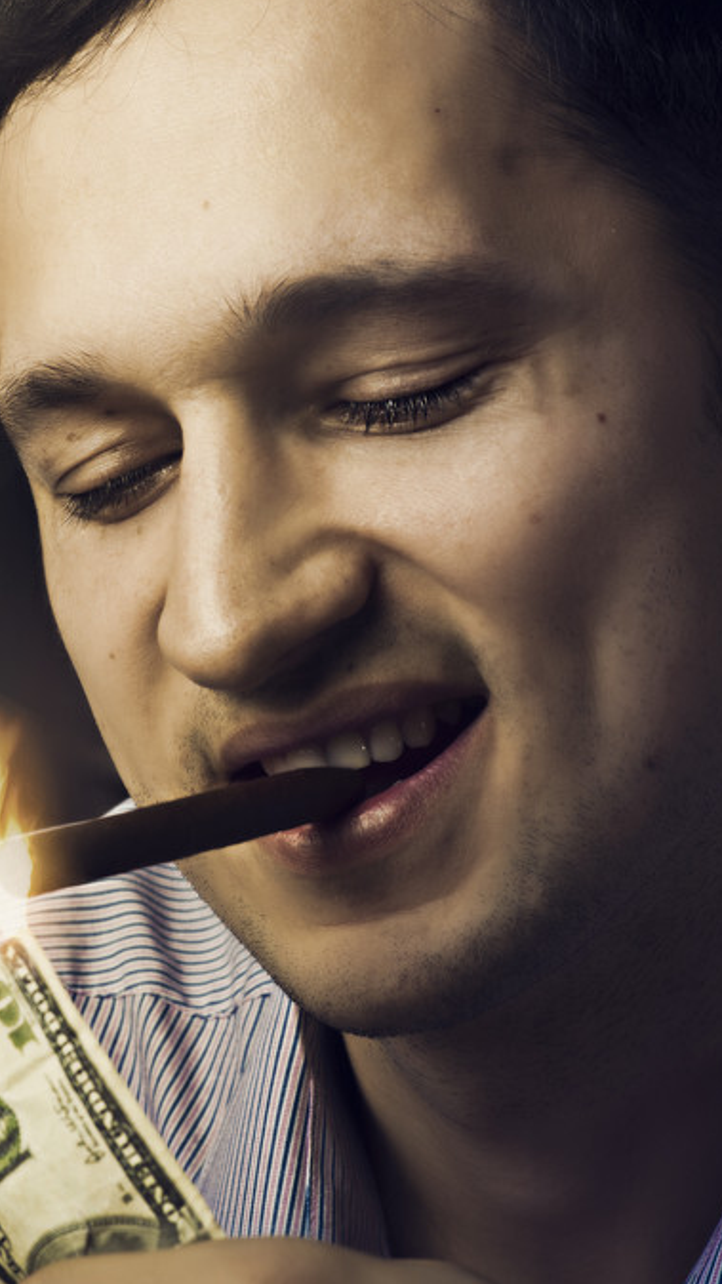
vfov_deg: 15.9
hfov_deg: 9.0
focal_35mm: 135
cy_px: 639
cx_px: 182
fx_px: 4596
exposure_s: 1/250
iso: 100
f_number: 11
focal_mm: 85
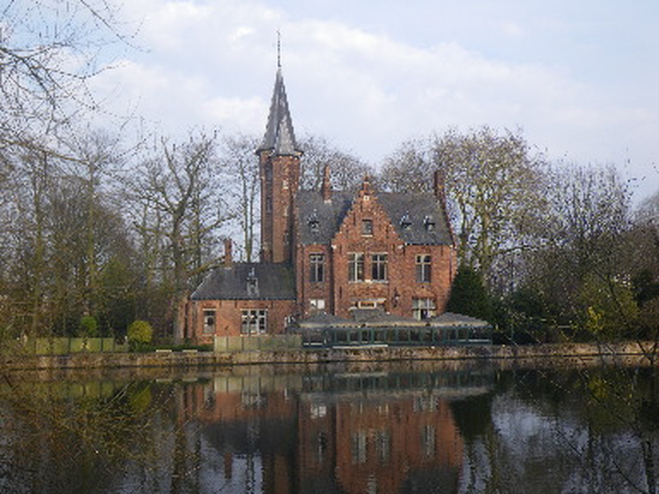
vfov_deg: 34.3
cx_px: 330
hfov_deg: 44.8
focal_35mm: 42
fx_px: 800
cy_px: 247
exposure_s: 1/160
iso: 50
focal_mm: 7.5
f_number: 4.2
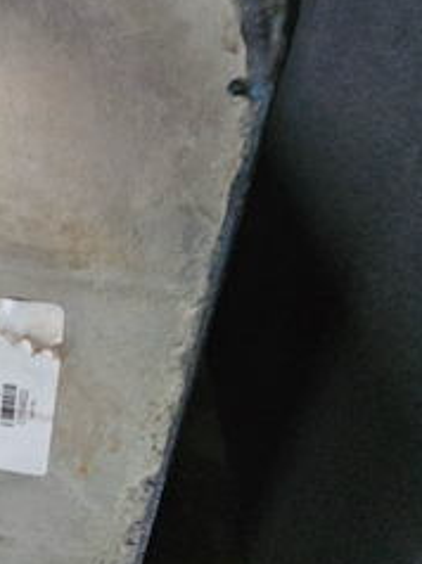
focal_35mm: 35
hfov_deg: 33.3
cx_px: -83
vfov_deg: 52.6
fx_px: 570
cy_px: 310
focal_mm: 2.2
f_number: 2.2
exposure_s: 1/30
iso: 640
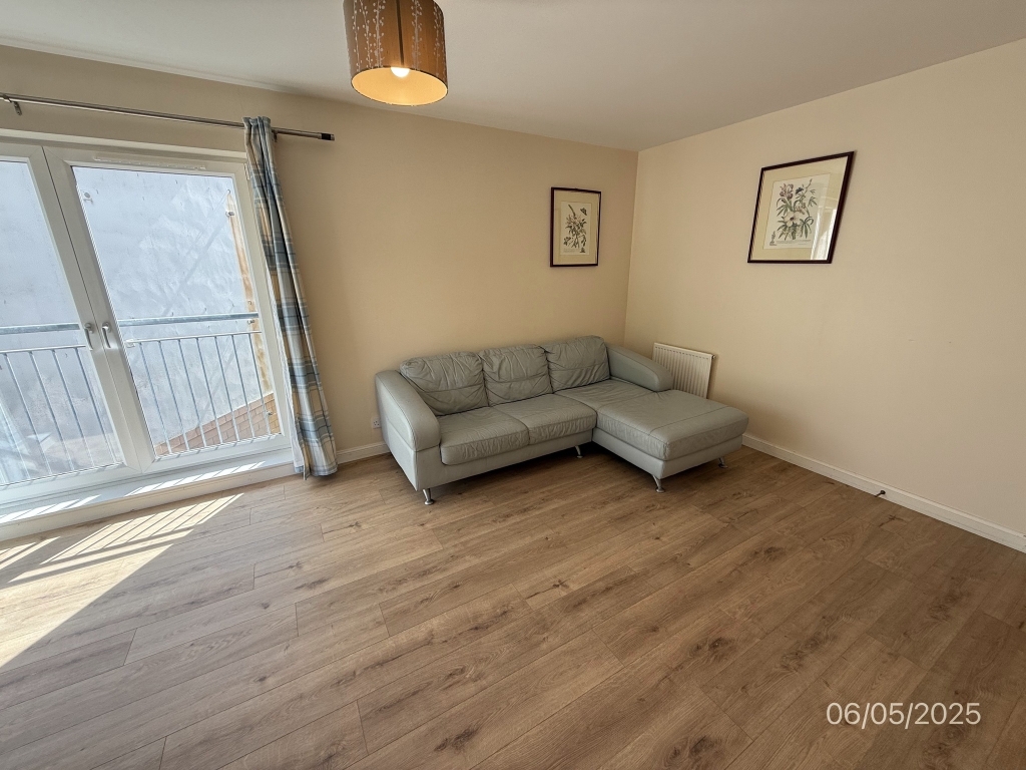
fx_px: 415
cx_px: 513
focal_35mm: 14
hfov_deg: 102.1
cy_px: 385
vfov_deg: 85.7
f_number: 2.2
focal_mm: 2.22
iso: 50
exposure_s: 1/121
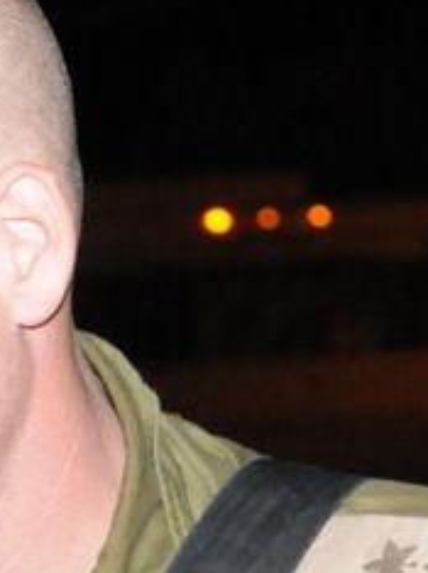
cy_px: 585
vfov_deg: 7.0
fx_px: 4692
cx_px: -487
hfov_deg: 5.1
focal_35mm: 284
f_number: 5
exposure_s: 1/80
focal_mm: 45
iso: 2500
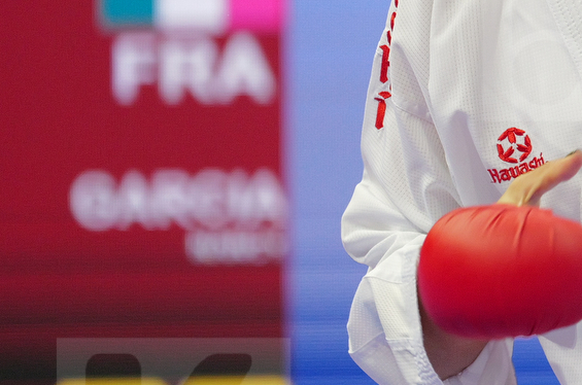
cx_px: 1026
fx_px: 12856
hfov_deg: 2.6
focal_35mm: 797
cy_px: 8
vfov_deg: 1.7
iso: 2000
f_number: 2.8
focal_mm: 180
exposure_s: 1/1000
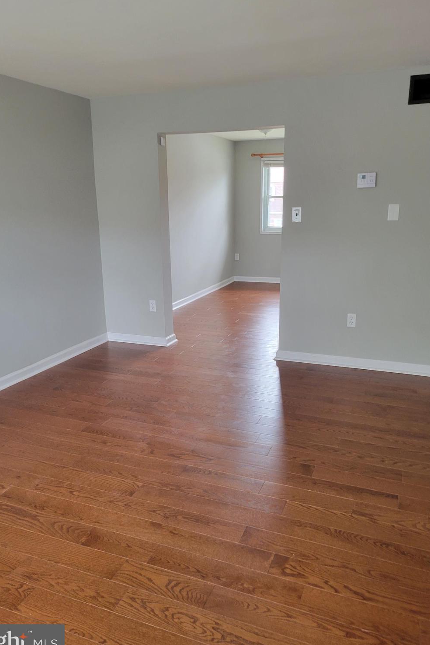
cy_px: 326
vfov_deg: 65.5
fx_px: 502
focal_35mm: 28
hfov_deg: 46.4
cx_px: 207
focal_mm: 5.4
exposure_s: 1/40
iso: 160
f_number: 1.8
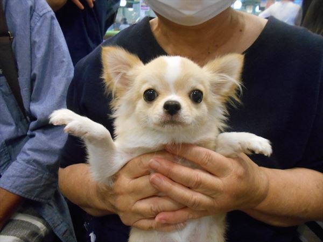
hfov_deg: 67.3
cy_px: 121
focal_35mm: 26
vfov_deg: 53.1
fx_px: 243
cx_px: 162
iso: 800
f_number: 3.2
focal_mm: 4.6
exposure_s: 1/60
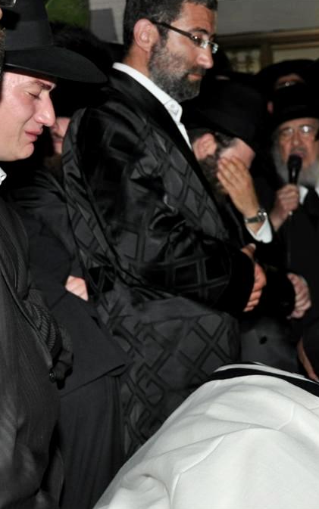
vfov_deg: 26.1
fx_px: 1098
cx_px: 267
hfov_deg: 16.4
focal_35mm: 79
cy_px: 253
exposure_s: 1/60
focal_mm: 34
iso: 800
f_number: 4.2
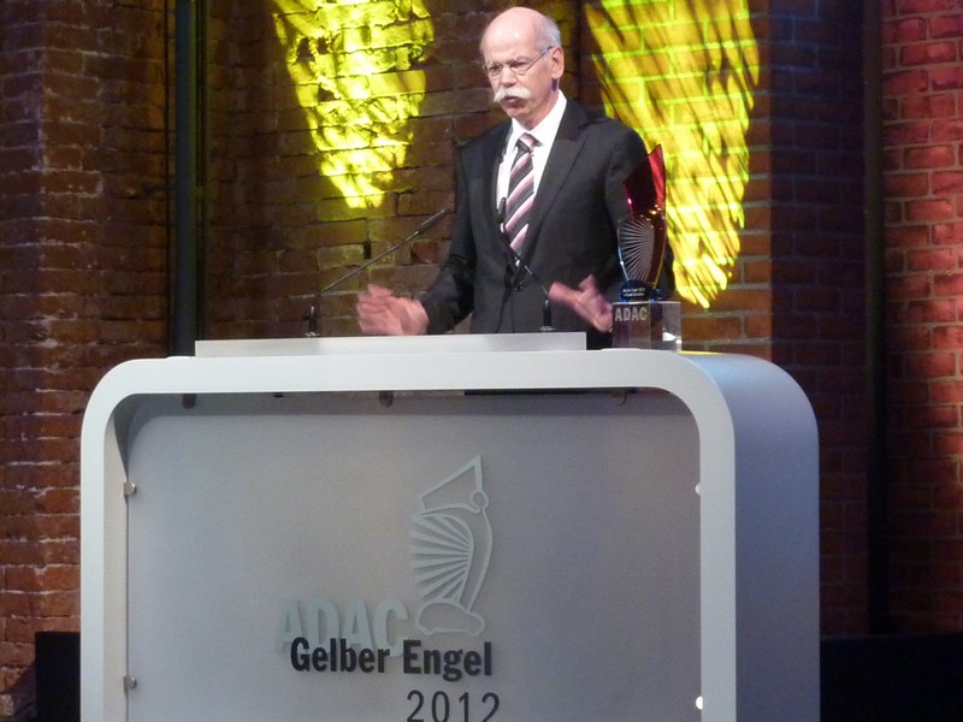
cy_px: 361
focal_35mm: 150
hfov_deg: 13.2
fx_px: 4173
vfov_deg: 9.9
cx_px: 482
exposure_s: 1/15
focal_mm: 13.7
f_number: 4.2
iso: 400
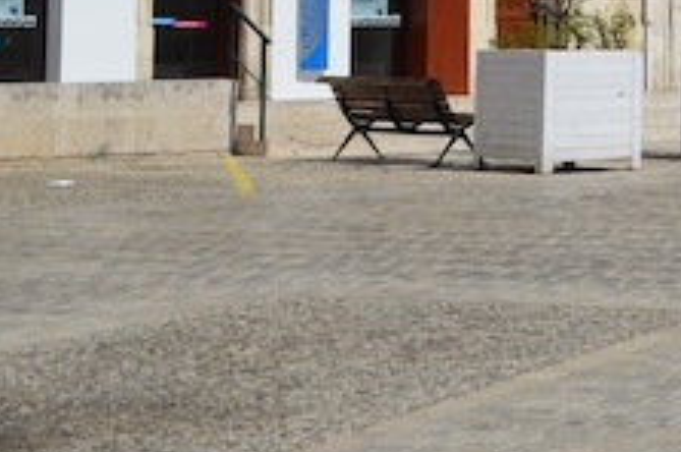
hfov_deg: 14.6
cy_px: -232
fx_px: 2437
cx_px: 1096
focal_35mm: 129
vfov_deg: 10.2
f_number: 10
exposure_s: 1/400
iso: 100
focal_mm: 24
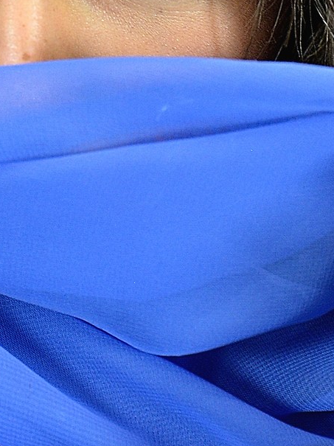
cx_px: 74
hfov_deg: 2.4
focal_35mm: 630
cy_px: -31
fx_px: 8114
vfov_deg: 3.1
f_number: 4
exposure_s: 1/160
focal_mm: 165
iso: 2000
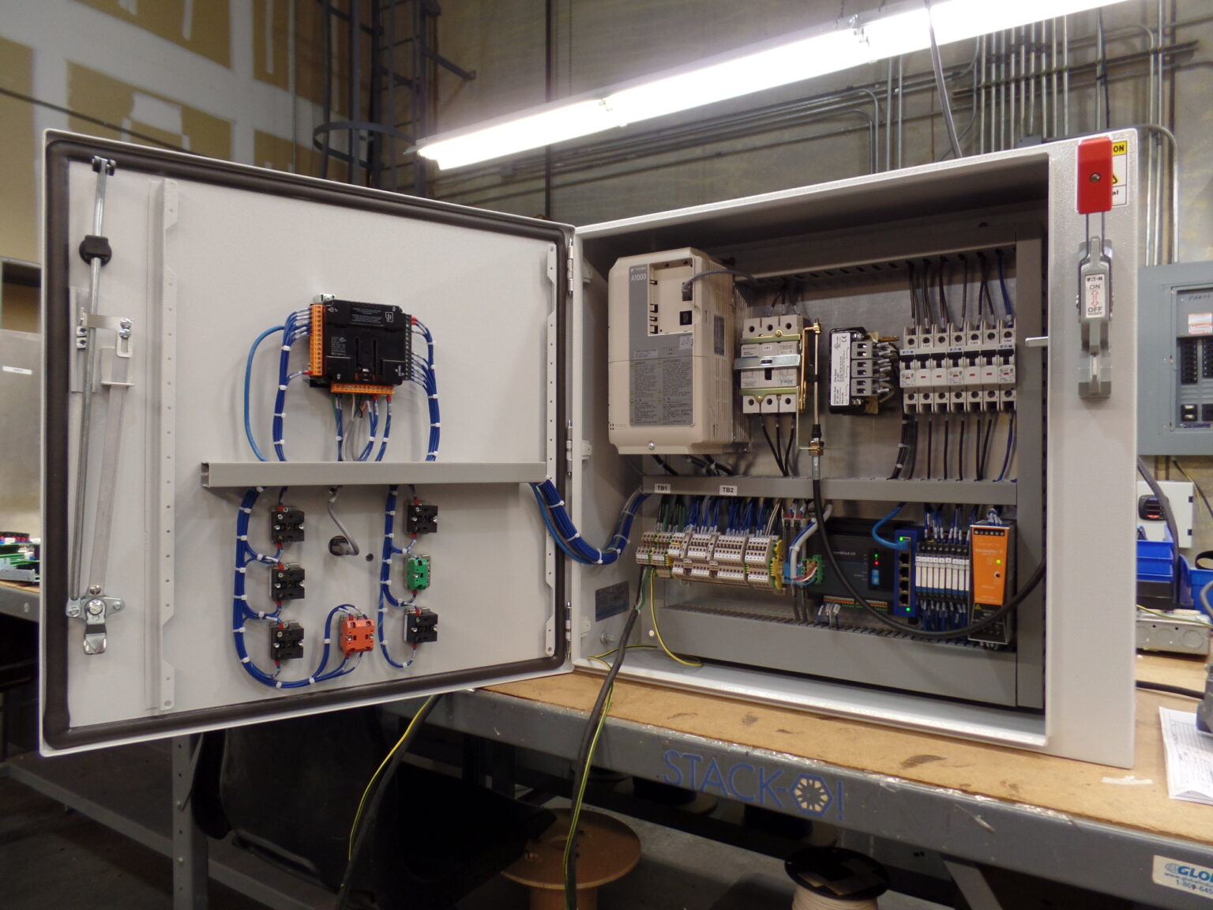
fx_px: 806
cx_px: 606
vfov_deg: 58.9
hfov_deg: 73.9
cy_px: 455
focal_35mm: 23
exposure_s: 1/30
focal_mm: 4.1
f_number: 2.8
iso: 120
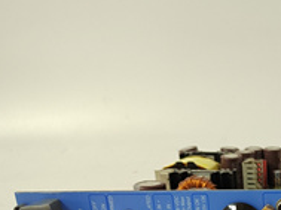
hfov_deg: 27.2
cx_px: 354
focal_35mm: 61
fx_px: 494
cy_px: 249
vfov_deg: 22.2
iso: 1319
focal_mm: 5.52
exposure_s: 1/50
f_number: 1.9
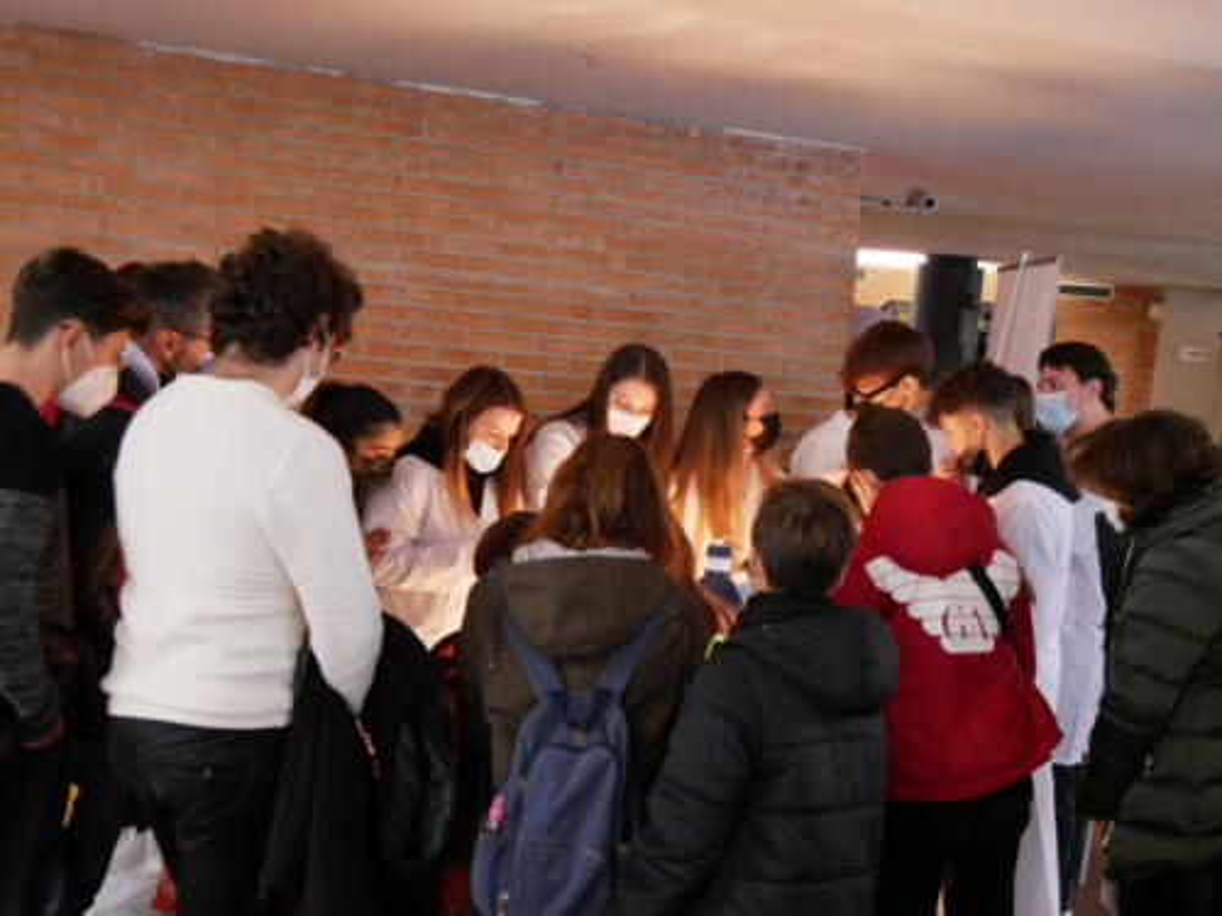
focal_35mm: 48
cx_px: 611
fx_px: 1694
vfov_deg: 30.3
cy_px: 458
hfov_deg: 39.7
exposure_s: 1/30
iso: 3200
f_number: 4.1
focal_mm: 24
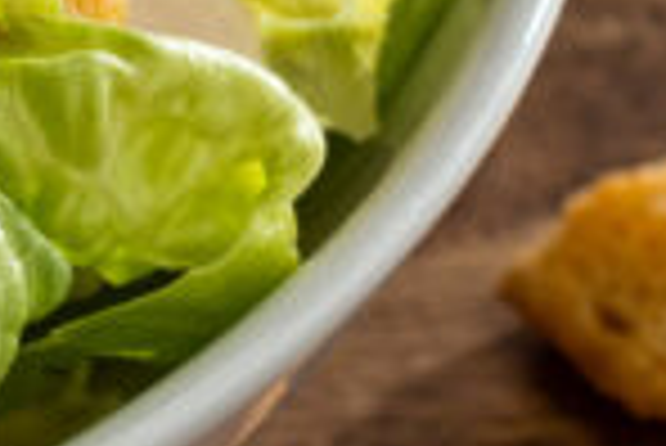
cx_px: -1071
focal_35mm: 298
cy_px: -261
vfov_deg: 4.6
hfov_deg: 6.5
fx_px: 5518
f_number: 11
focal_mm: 55
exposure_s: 1/160
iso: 100
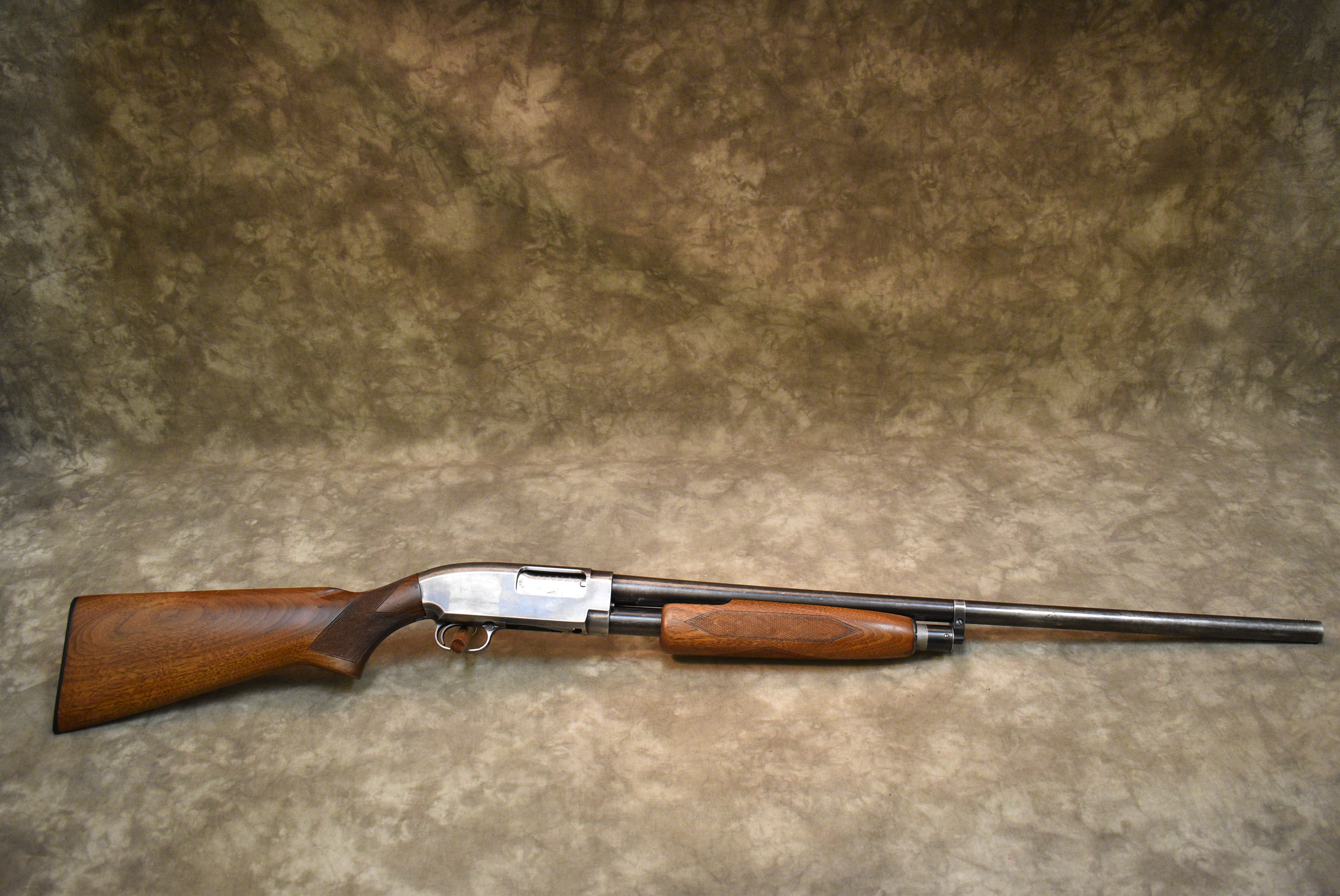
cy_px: 448
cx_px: 670
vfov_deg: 38.4
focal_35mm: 34
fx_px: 1285
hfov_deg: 55.1
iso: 1400
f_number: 3.8
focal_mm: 23
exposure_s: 1/125
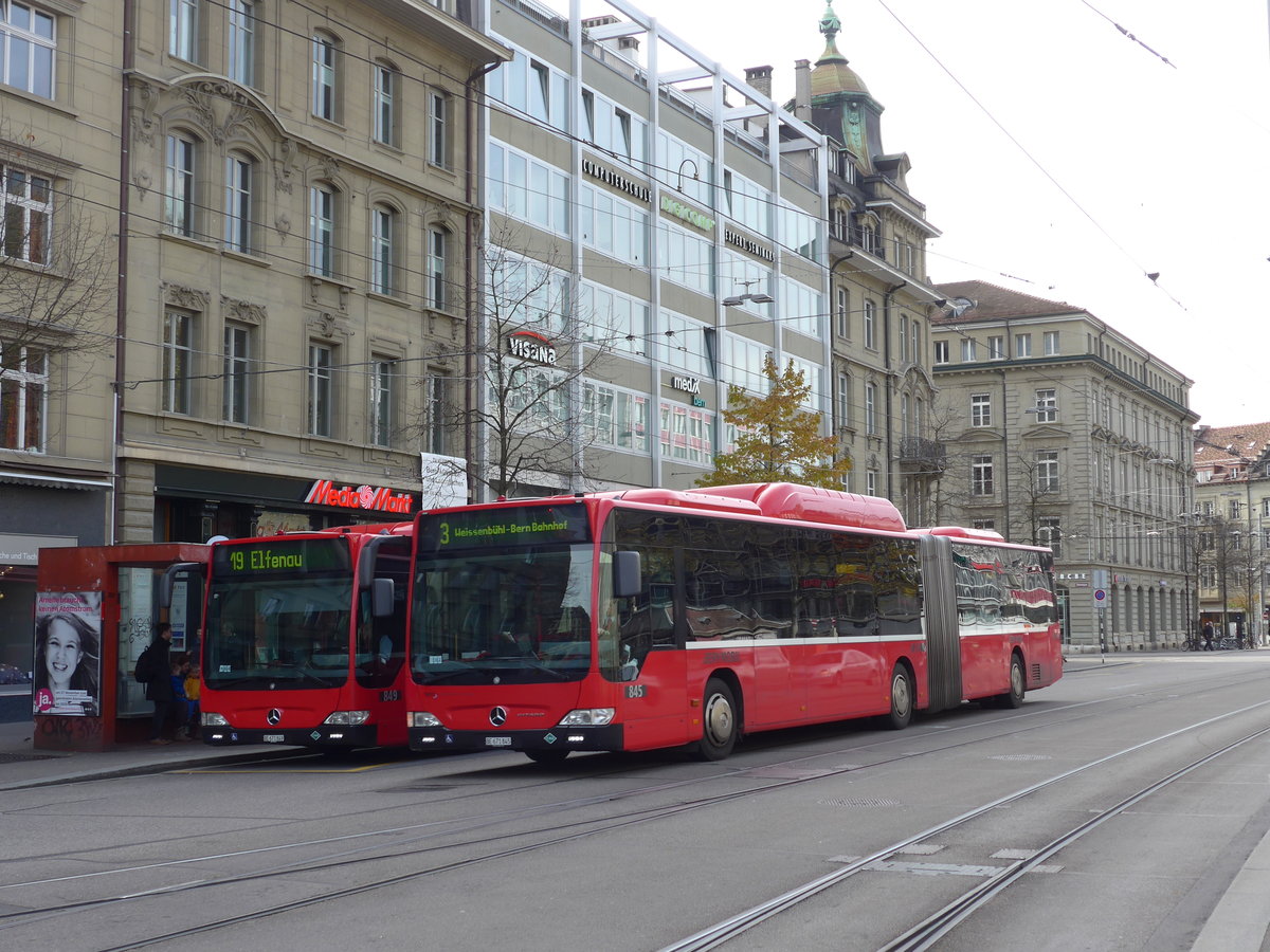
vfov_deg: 29.7
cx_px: 635
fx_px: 1798
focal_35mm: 49
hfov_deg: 38.9
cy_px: 476
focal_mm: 10.1
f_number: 3.2
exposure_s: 1/250
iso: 80
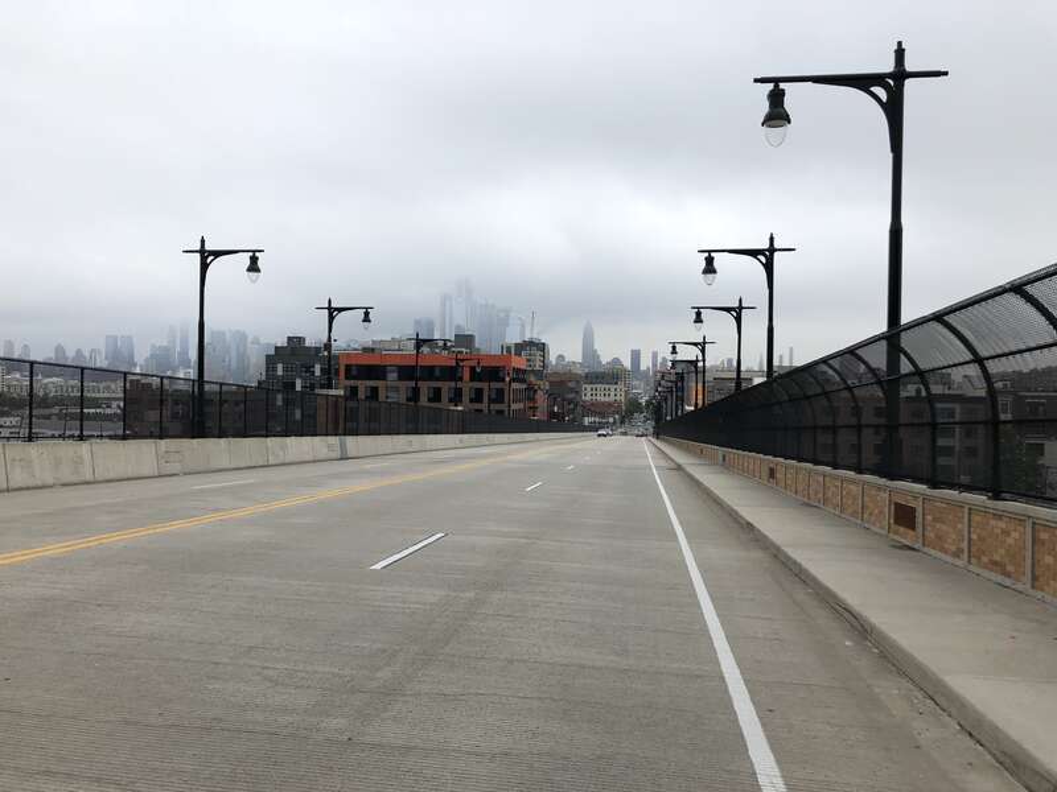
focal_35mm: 28
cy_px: 396
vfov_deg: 49.7
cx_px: 528
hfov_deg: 63.4
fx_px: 855
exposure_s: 1/2433
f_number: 1.8
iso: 20
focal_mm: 4
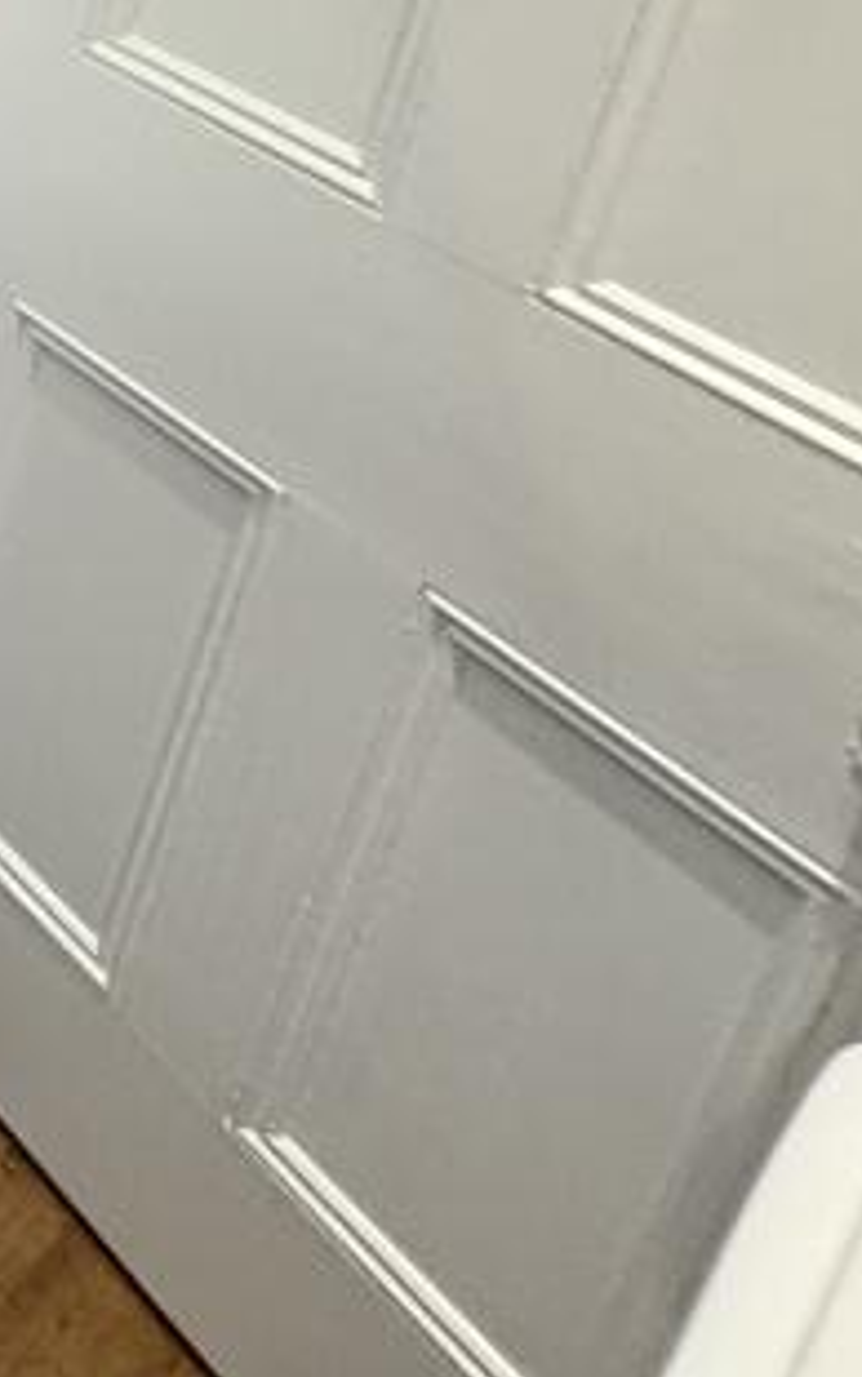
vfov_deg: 32.8
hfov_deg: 14.2
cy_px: -324
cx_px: -1324
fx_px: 1840
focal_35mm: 49
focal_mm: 2.22
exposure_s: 1/50
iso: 160
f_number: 2.2
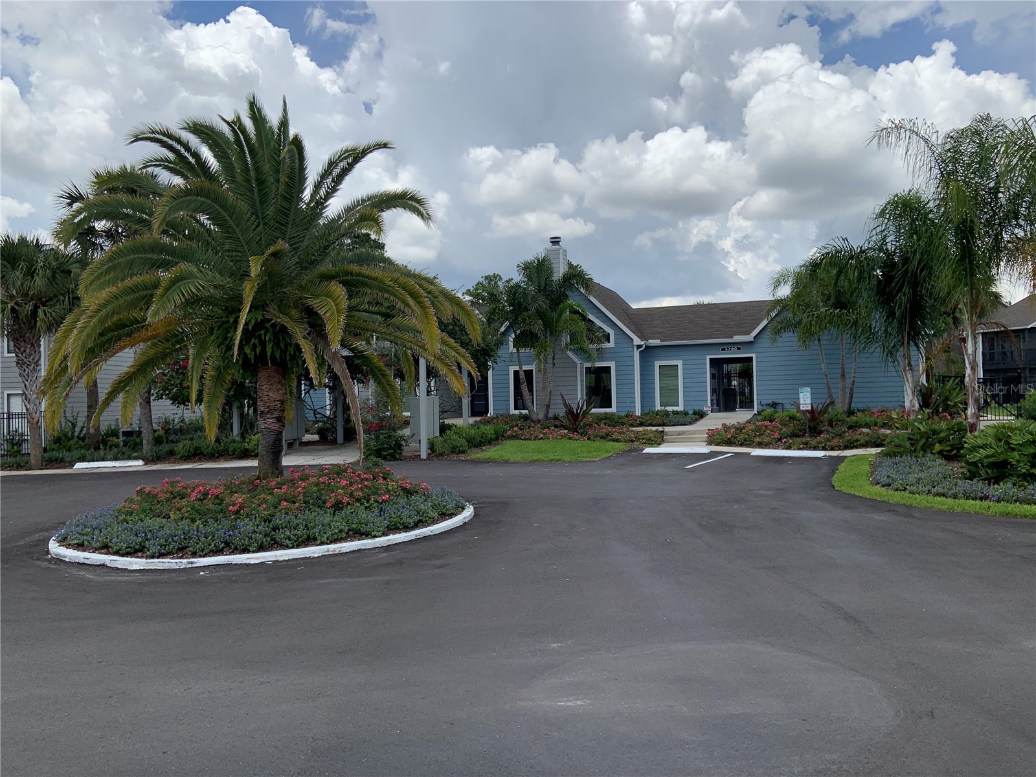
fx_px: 778
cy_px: 388
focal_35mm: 26
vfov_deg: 53.1
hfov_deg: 67.3
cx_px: 518
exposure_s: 1/2833
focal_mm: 4.25
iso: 25
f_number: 1.8
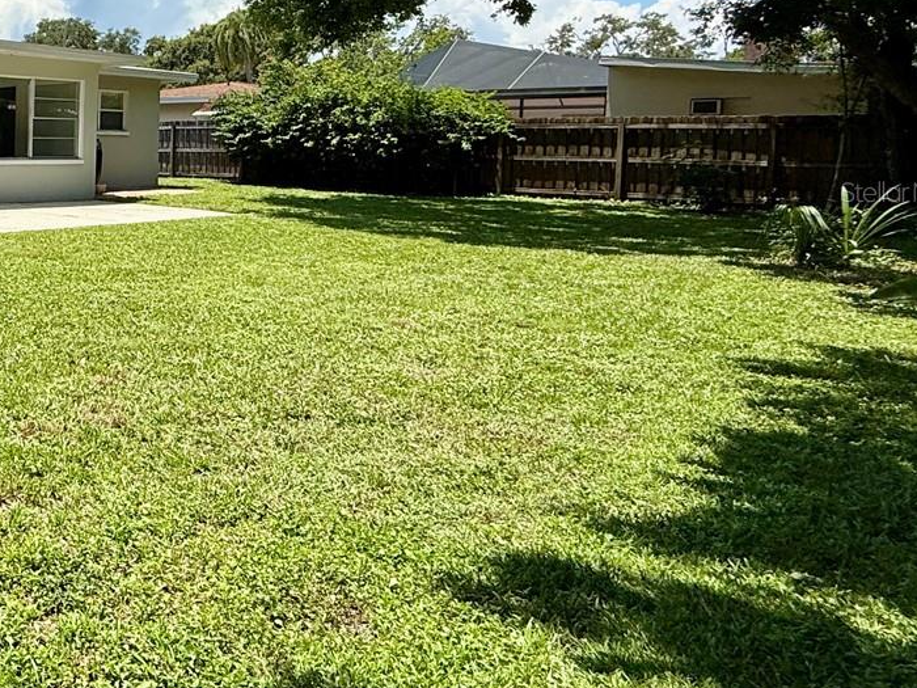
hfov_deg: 44.1
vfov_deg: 43.1
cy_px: 191
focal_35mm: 32
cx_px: -84
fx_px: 848
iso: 50
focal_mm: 2.22
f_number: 2.2
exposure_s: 1/2092
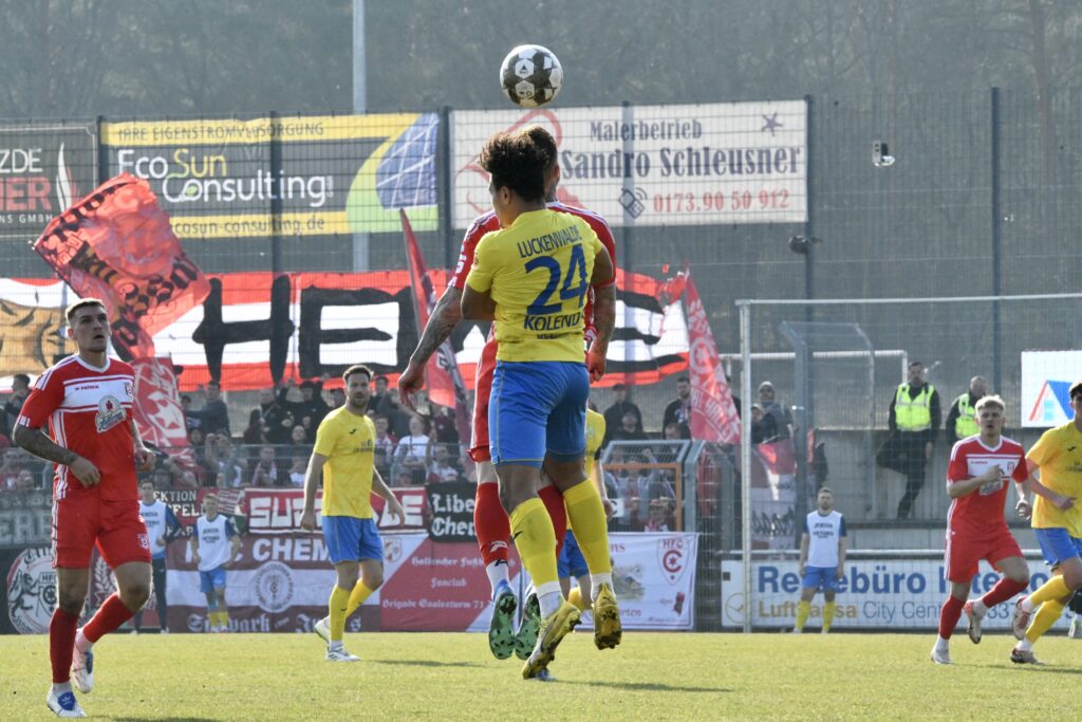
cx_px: 541
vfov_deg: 4.6
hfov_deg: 6.9
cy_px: 361
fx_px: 9017
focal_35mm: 300
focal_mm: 300
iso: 8000
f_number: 20
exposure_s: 1/1600
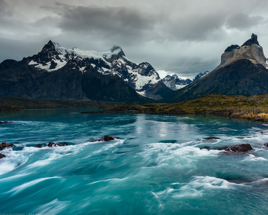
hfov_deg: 67.0
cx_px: 168
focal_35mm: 25
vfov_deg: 56.7
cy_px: 98
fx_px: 198
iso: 31
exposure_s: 1/4
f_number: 16
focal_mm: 20
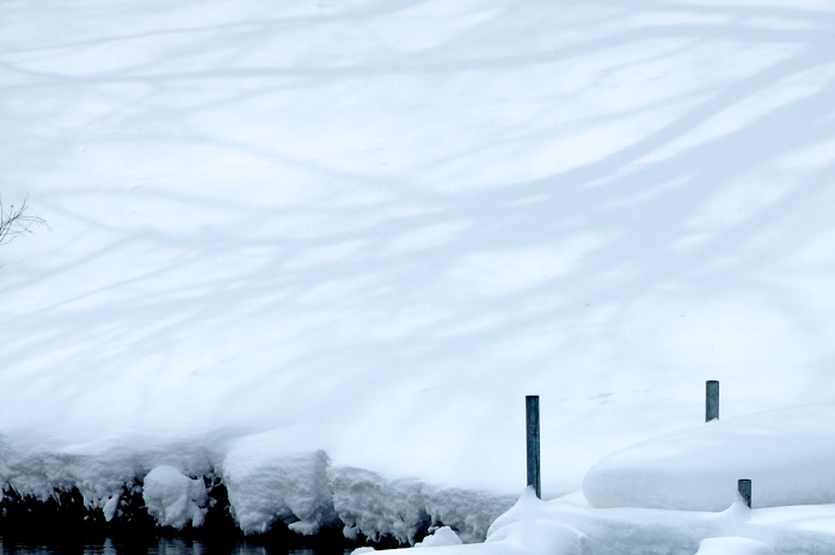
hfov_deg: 4.8
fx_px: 9940
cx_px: 813
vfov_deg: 3.2
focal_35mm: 429
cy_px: 539
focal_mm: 125
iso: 200
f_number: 8
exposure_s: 1/1000
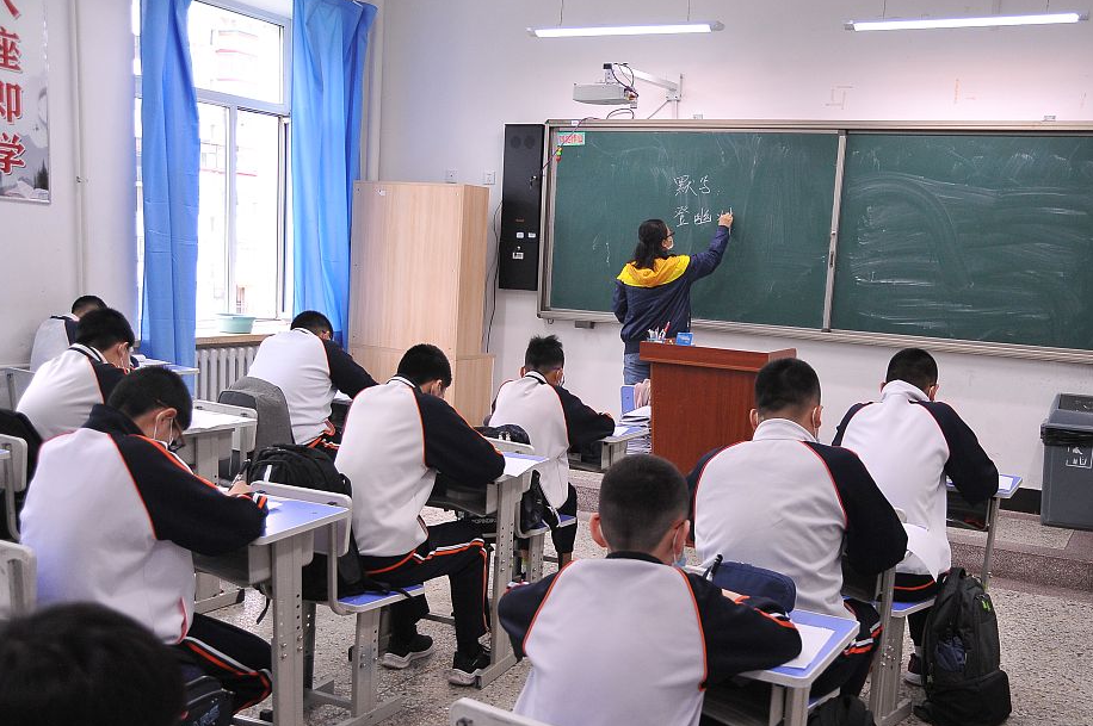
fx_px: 1153
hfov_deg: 50.6
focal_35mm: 38
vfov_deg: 34.8
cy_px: 461
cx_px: 611
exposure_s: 1/250
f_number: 4.5
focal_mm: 29
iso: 1600
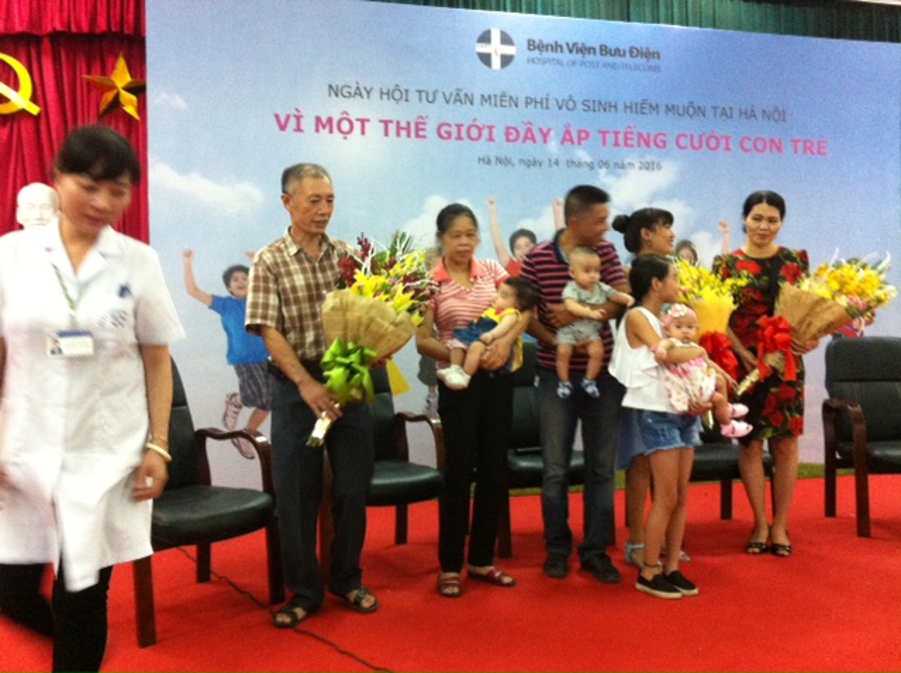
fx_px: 910
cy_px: 336
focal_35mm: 35
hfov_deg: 52.7
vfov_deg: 40.6
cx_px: 450
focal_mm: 3.85
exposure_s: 1/15
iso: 400
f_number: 2.8
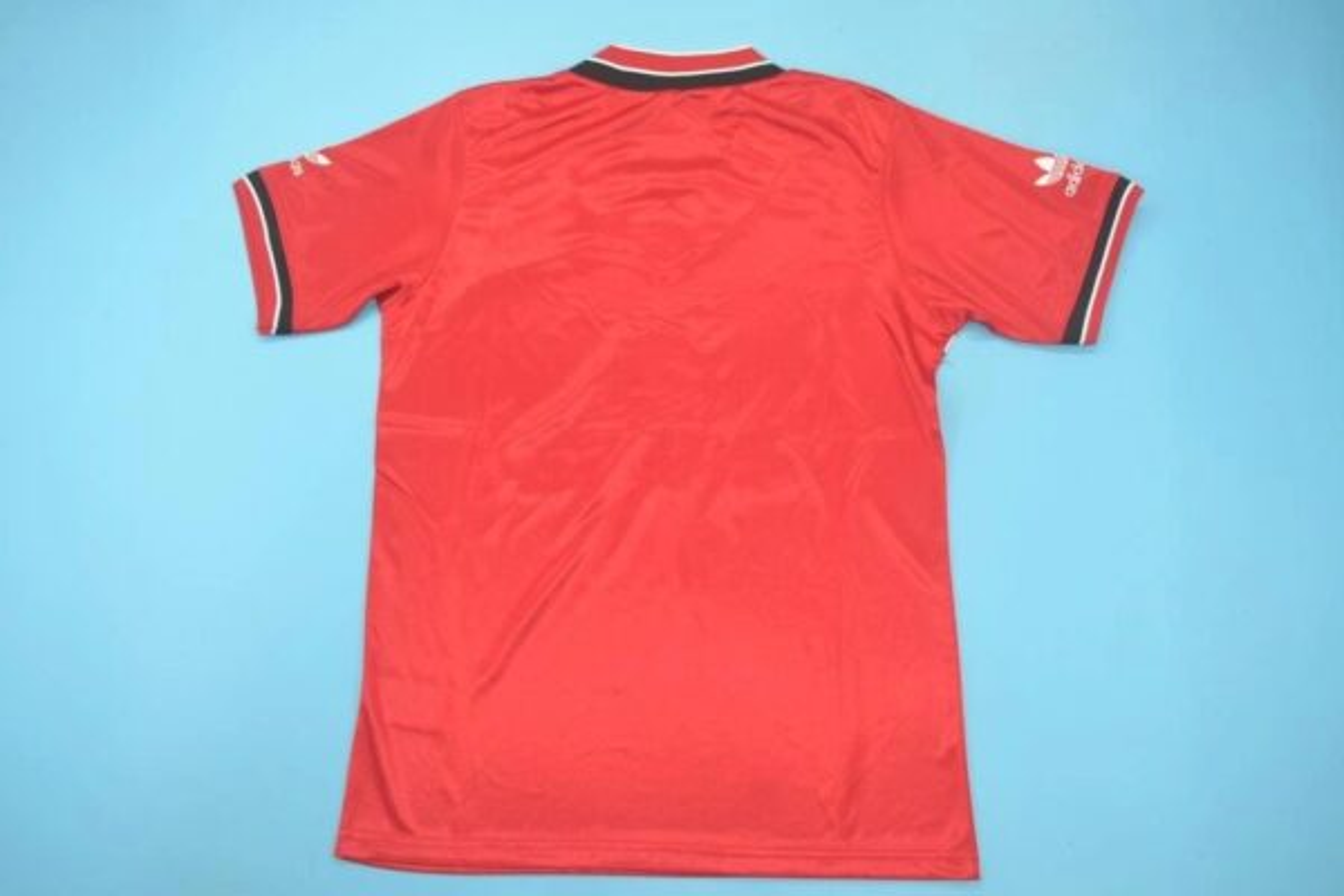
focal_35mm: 33
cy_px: 448
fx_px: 1232
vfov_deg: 40.0
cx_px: 672
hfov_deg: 57.2
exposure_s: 1/60
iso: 200
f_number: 5
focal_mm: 22
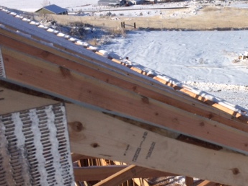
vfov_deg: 27.0
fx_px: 387
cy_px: 87
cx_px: 218
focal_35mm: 54
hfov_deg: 33.8
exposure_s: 1/4115
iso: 40
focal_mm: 4.15
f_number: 2.2
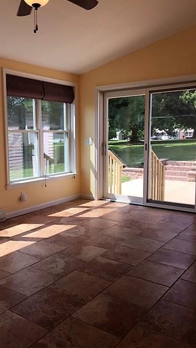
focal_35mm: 33
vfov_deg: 59.5
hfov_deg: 35.4
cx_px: 69
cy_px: 180
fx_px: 305
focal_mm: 4.15
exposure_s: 1/549
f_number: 2.2
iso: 32
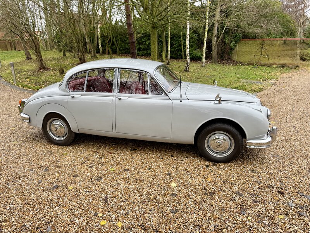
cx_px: 155
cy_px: 116
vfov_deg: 56.8
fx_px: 215
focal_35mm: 24
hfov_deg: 71.6
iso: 64
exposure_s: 1/121
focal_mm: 6.76
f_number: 1.78
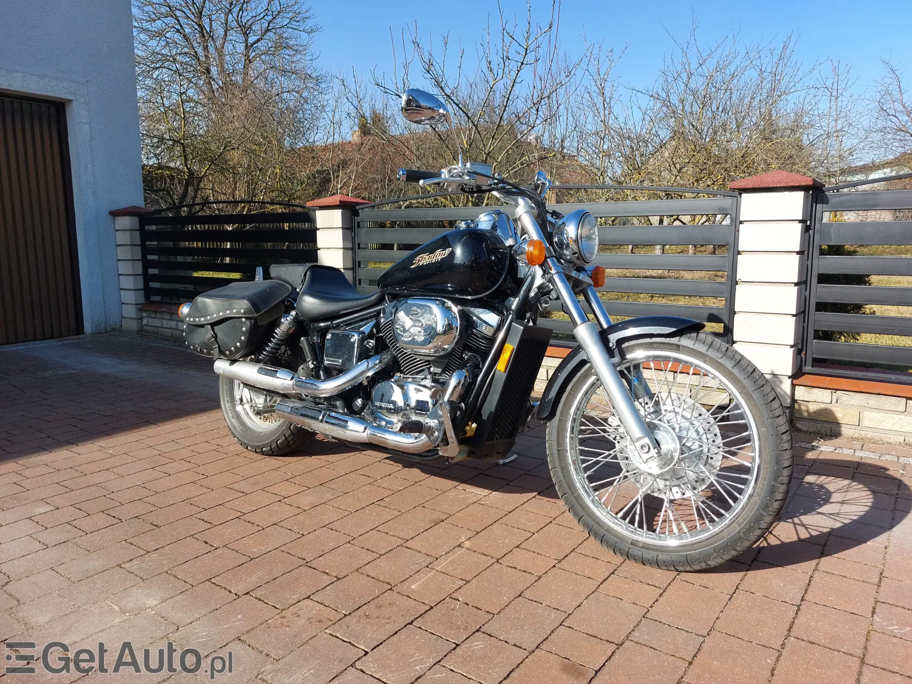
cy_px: 342
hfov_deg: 69.4
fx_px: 659
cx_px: 456
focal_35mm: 25
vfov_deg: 54.9
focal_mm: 5.23
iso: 25
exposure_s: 1/677
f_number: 1.8
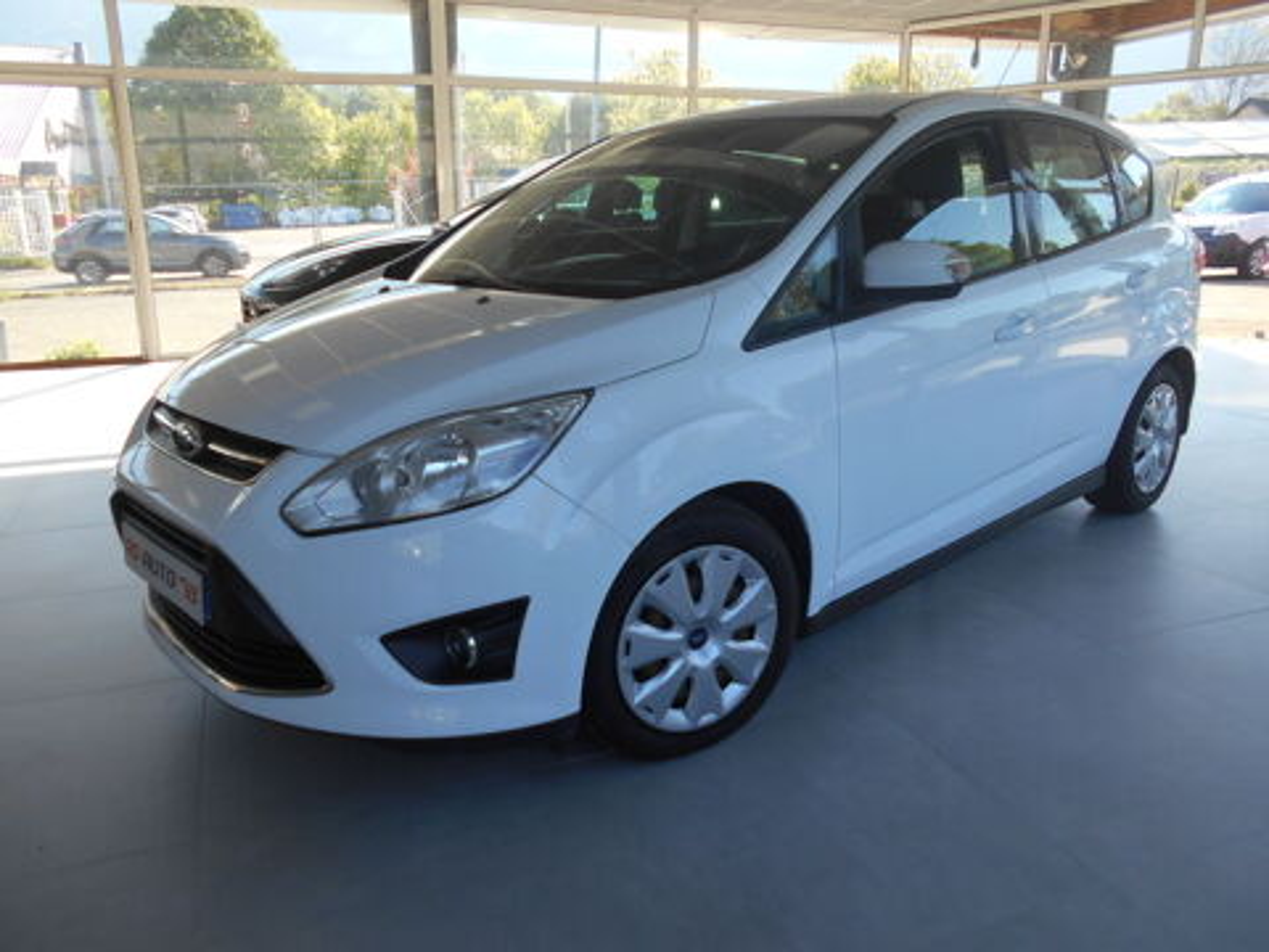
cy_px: 476
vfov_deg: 53.1
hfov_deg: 67.3
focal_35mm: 26
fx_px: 953
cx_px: 634
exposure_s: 1/160
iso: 80
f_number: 3.2
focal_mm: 4.6
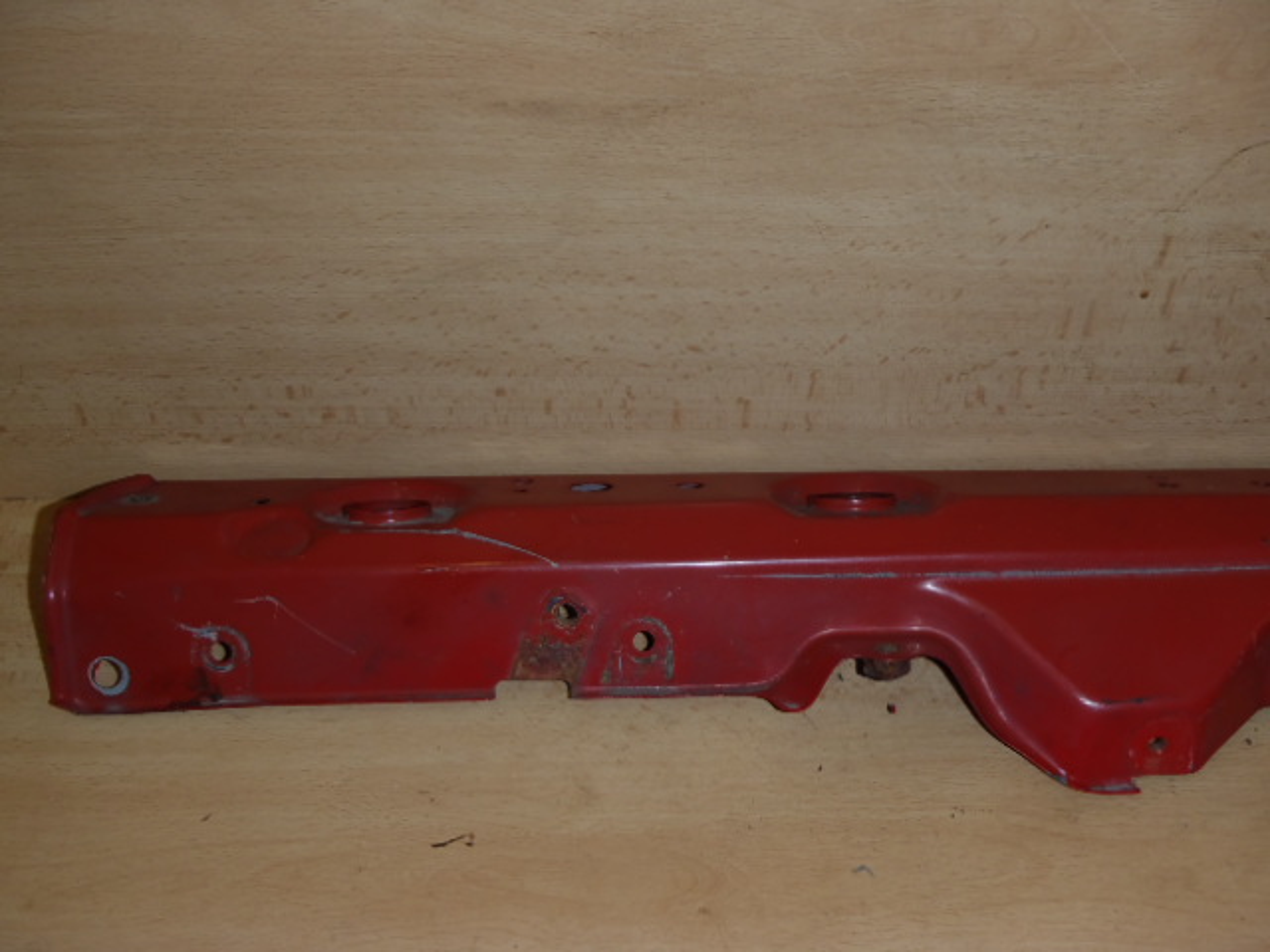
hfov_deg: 49.0
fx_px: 1394
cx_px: 635
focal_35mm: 38
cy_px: 476
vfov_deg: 37.7
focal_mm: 6.83
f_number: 4.6
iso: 100
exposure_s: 1/40
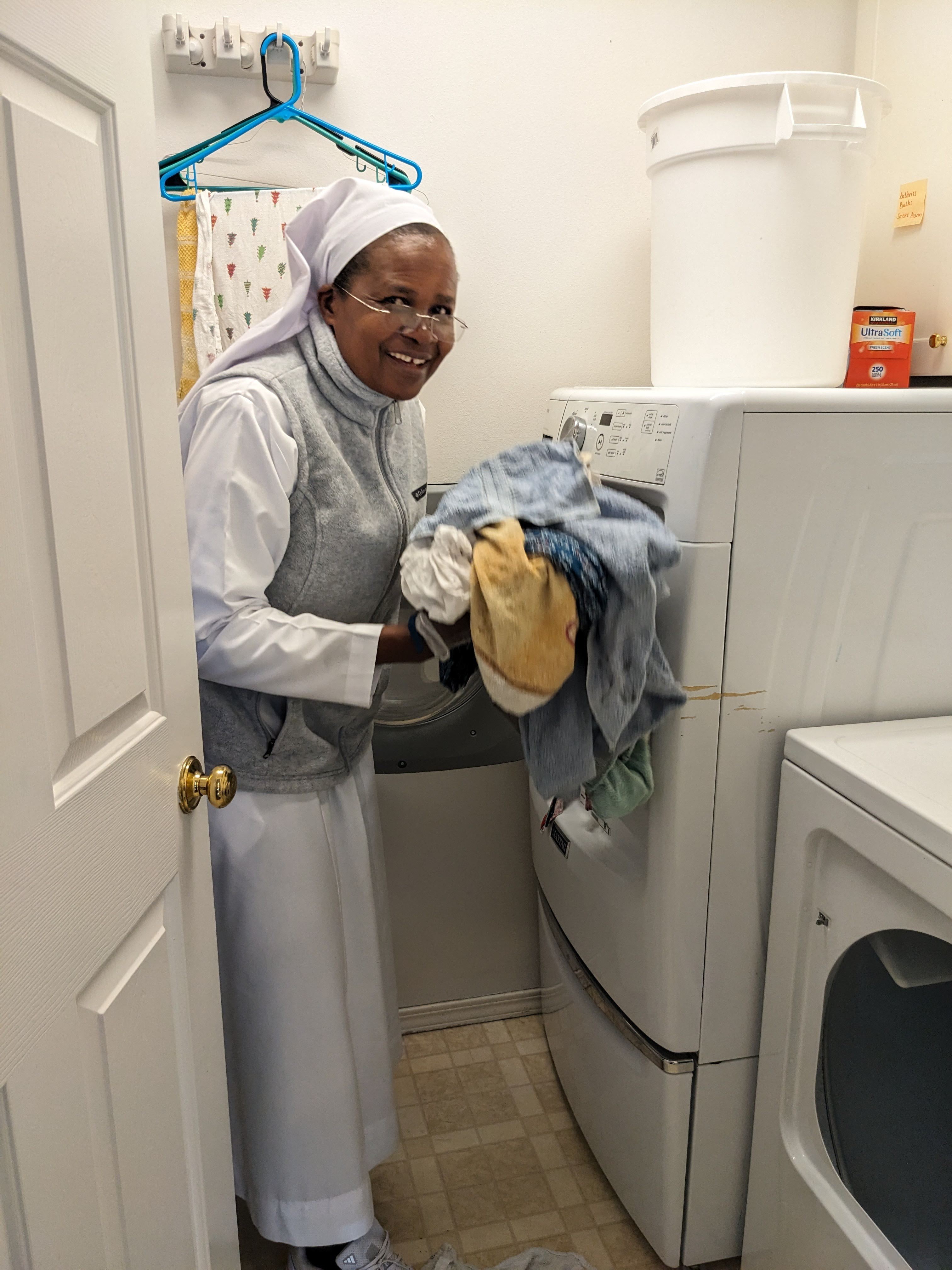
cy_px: 635
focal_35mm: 27
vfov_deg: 65.3
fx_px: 990
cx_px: 476
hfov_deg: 51.4
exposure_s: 1/120
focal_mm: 4.38
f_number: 1.73
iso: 155
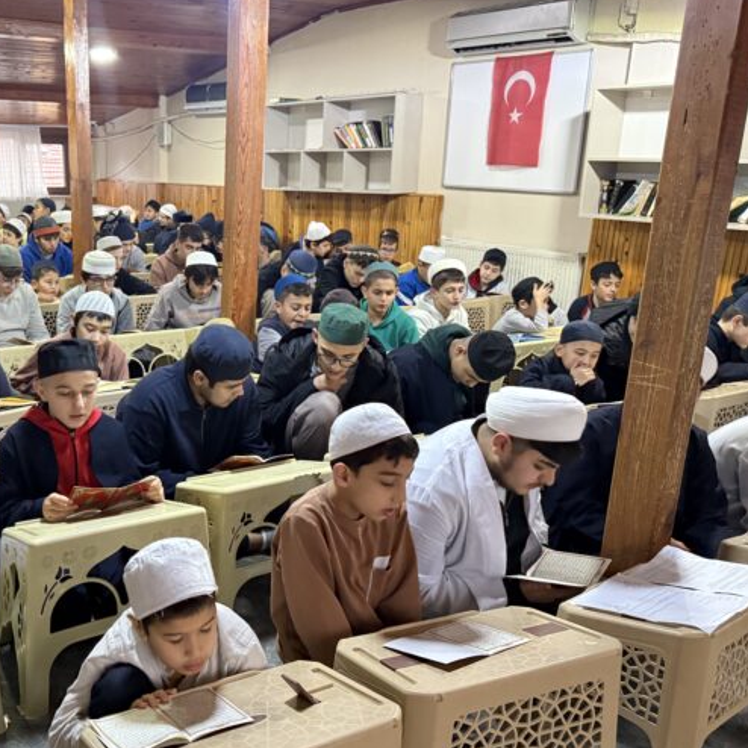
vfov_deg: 49.7
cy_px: 391
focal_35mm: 33
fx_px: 807
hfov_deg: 48.5
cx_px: 224
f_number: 1.78
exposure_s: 1/60
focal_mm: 6.76
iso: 800
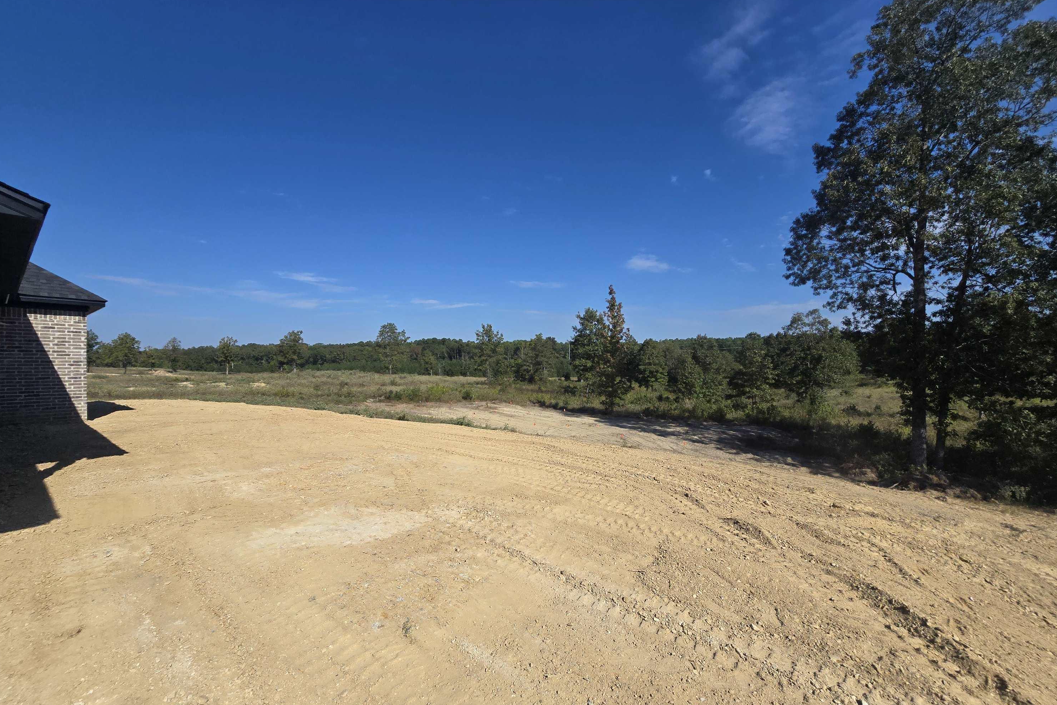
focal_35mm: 14
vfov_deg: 81.2
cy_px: 366
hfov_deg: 104.3
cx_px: 531
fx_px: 411
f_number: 2.2
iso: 50
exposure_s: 1/4256
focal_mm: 2.2
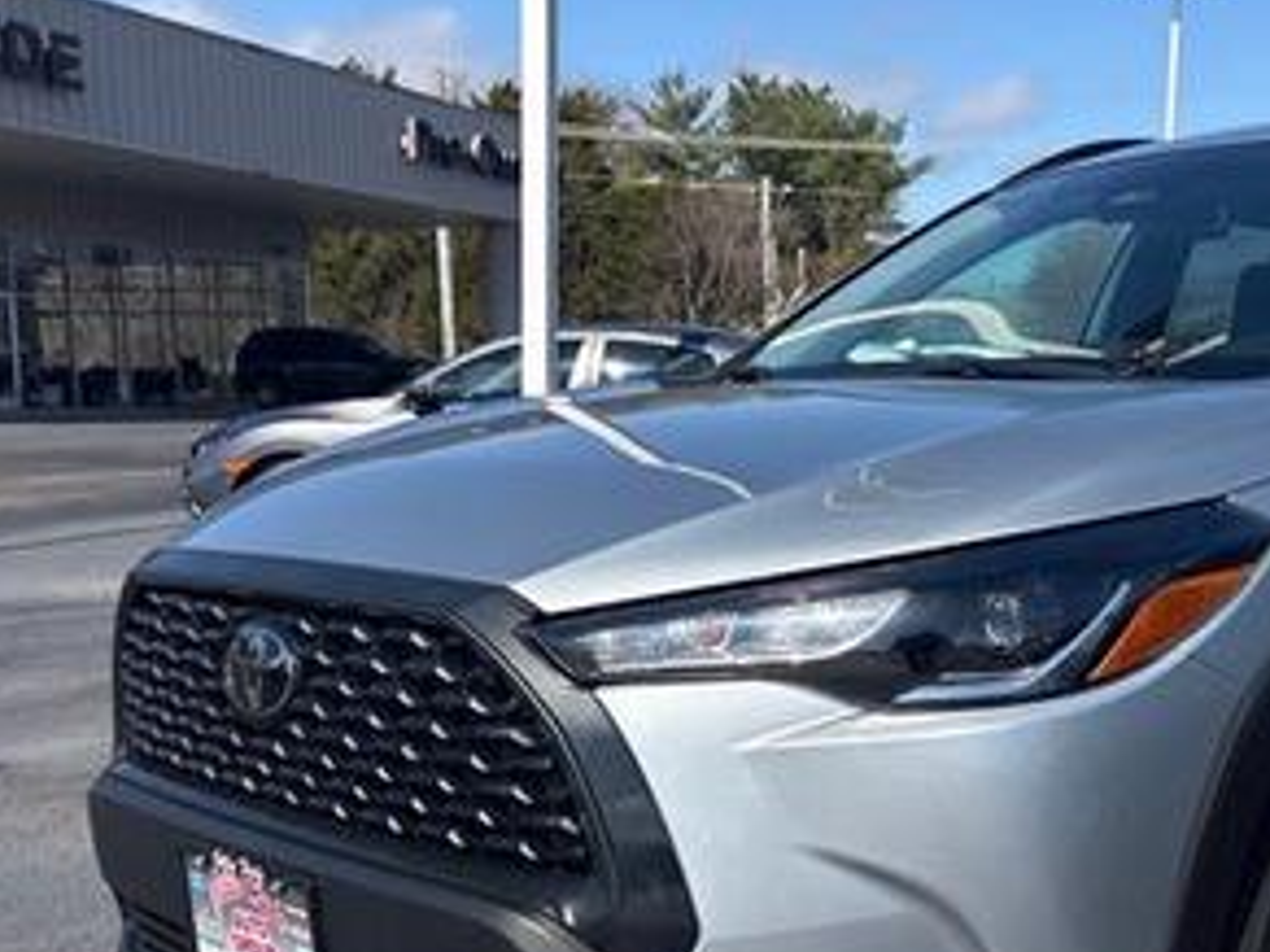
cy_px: 655
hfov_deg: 40.4
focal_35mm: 45
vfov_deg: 31.8
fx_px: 1650
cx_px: 1013
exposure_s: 1/4329
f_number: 1.6
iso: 64
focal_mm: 5.96
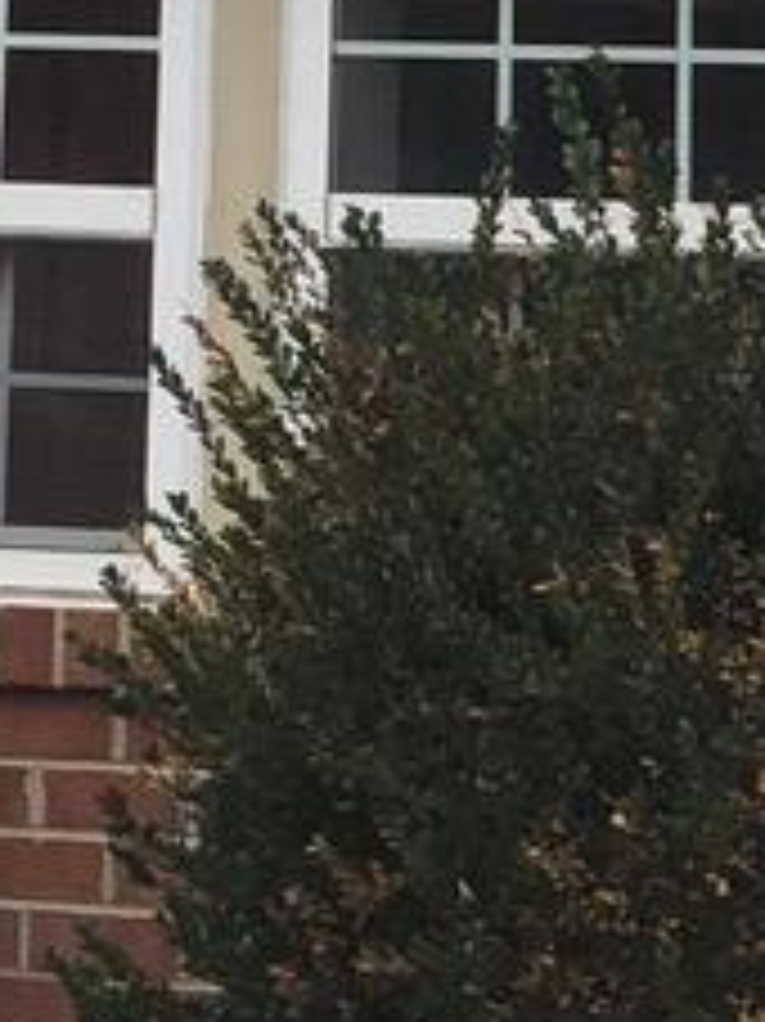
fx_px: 10382
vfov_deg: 5.3
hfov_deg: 4.2
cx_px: -490
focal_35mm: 352
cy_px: -1940
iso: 16
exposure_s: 1/326
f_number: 2.4
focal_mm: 6
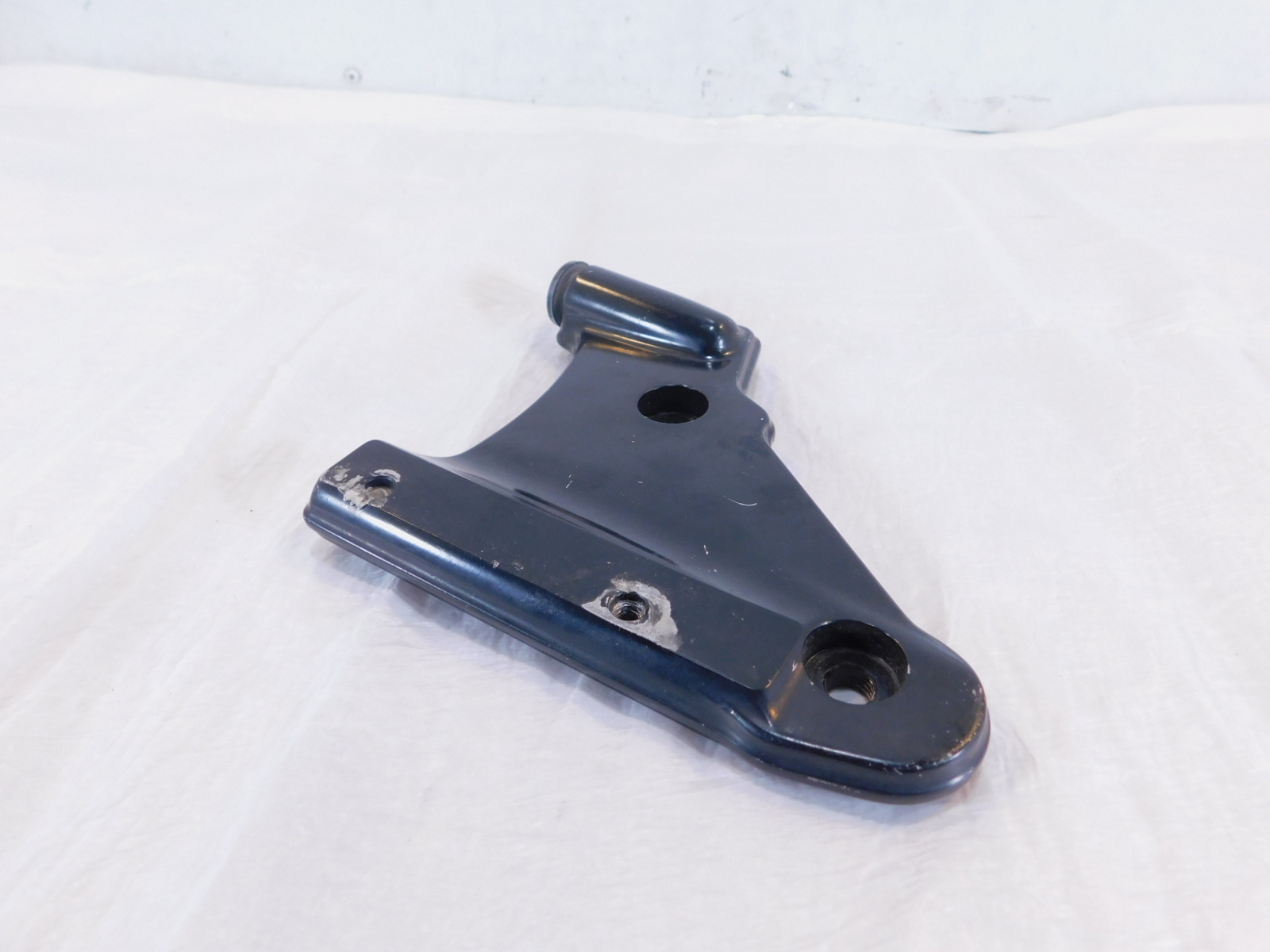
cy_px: 476
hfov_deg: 73.9
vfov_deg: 58.9
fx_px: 844
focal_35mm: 23
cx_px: 635
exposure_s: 1/30
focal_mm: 4
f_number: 3
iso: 180
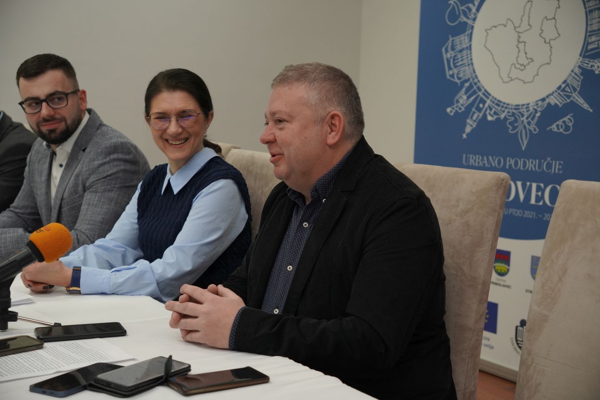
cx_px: 300
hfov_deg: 36.2
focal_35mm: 55
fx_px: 917
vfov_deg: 24.6
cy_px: 200
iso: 1000
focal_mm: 36.7
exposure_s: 1/160
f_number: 4
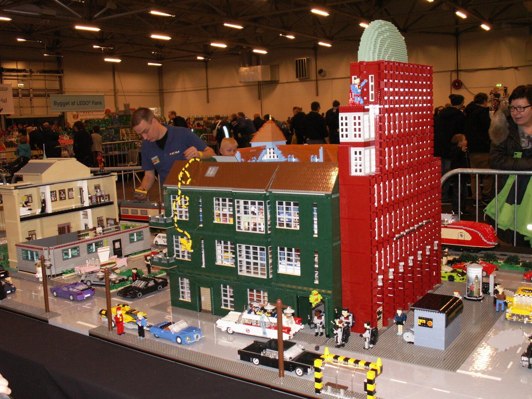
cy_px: 200
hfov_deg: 49.0
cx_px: 266
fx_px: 584
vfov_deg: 37.7
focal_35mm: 38
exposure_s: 1/50
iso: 160
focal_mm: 6.23
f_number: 2.8
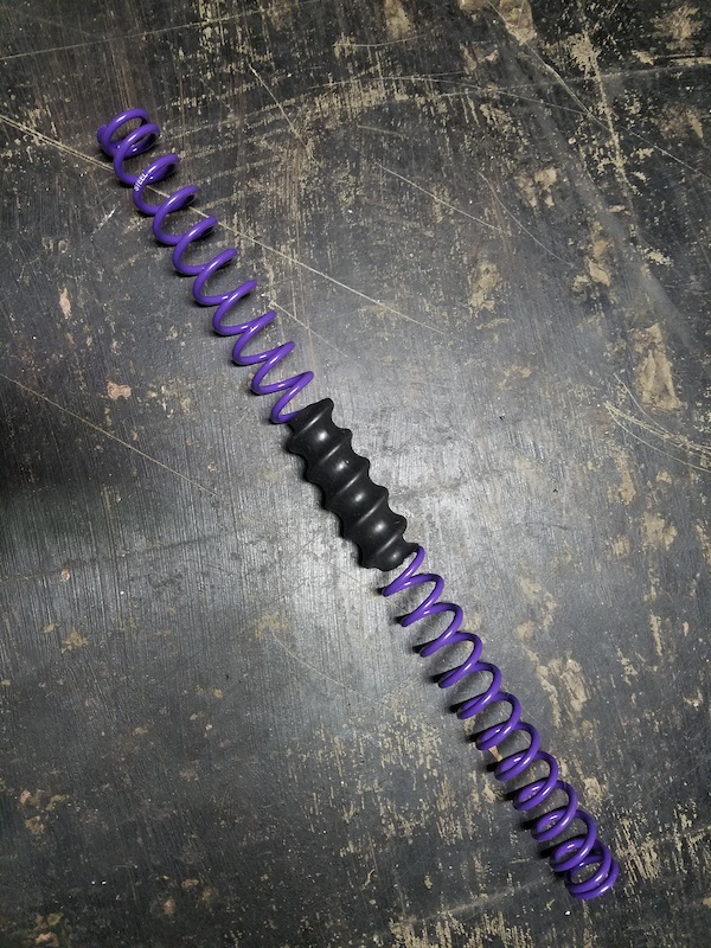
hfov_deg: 53.1
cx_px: 356
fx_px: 712
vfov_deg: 67.3
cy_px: 474
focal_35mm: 26
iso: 250
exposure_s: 1/10
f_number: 1.7
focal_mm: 4.2
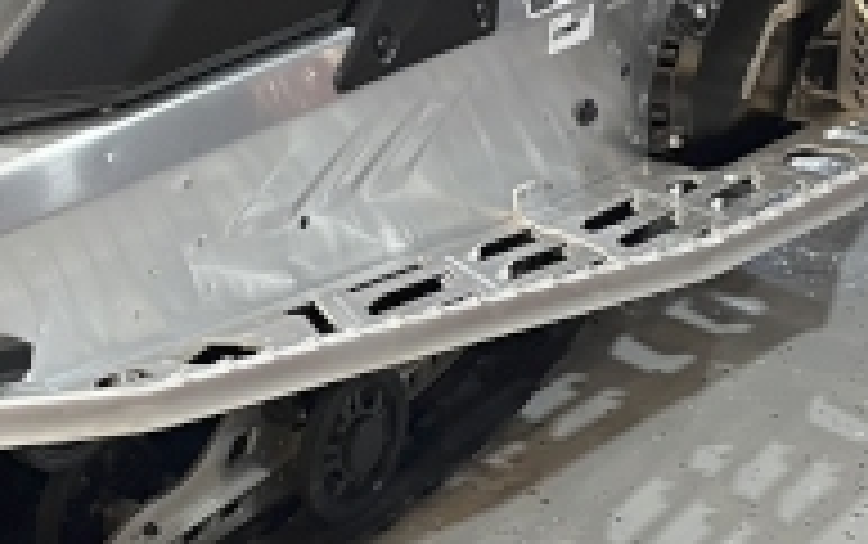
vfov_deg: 11.5
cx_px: 63
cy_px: 108
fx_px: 2699
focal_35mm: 114
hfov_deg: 17.9
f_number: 1.6
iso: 100
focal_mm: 4.2
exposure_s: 1/60
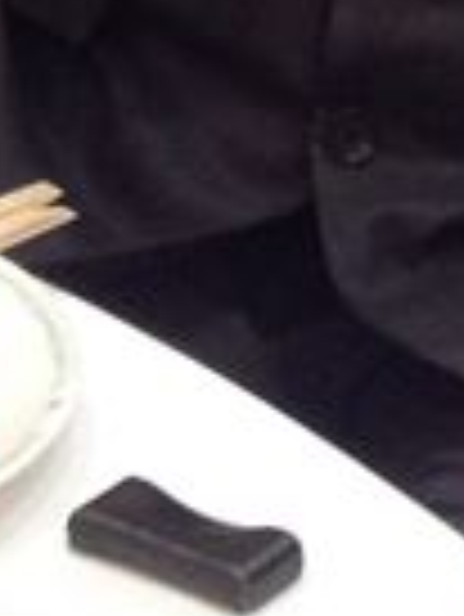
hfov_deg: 5.6
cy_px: -1102
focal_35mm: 265
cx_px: 403
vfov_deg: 6.9
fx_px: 4729
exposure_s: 1/15
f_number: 2.4
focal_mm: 4.28
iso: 125
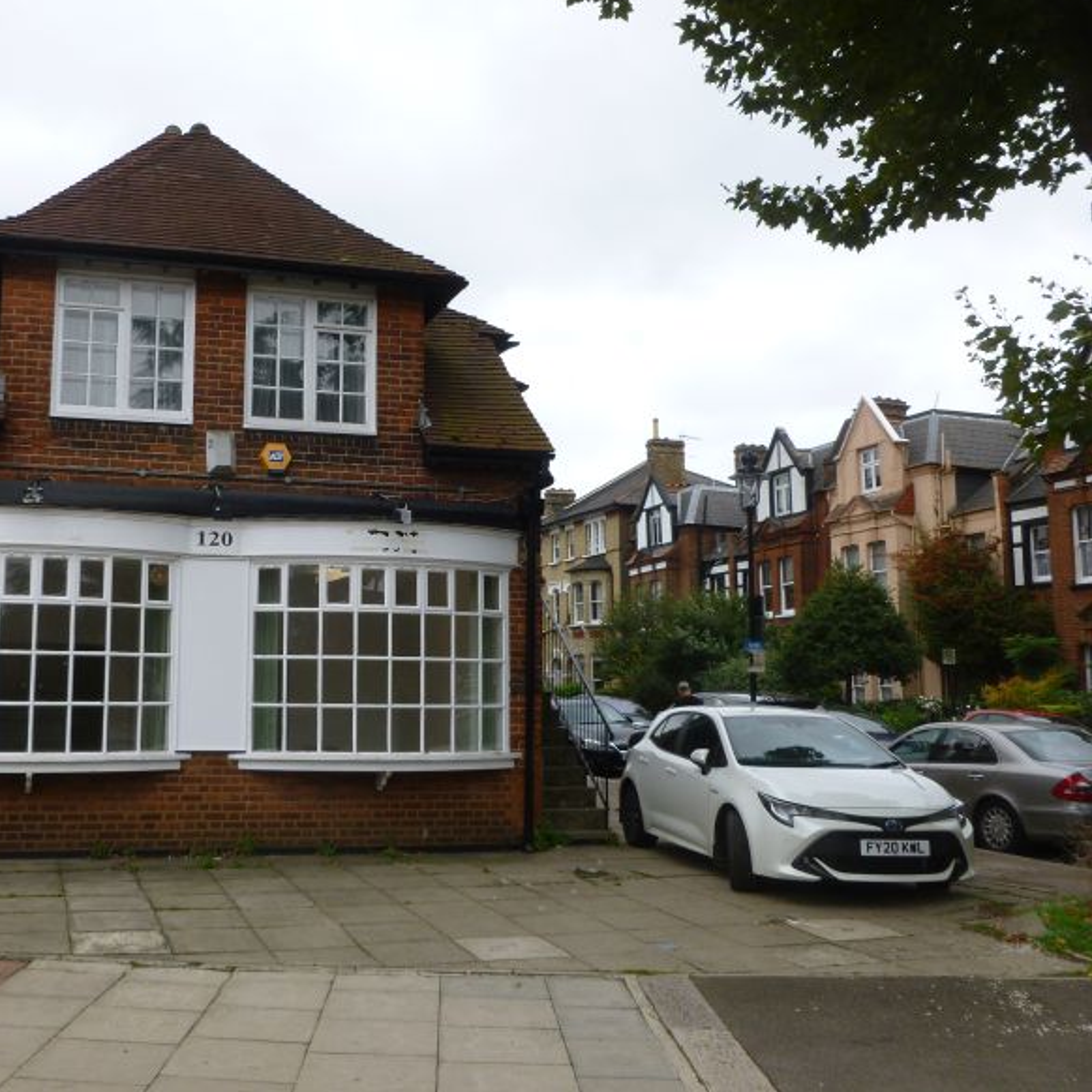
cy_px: 533
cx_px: 343
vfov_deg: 48.4
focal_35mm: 34
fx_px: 1213
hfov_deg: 47.5
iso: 100
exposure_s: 1/400
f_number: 3.3
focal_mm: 5
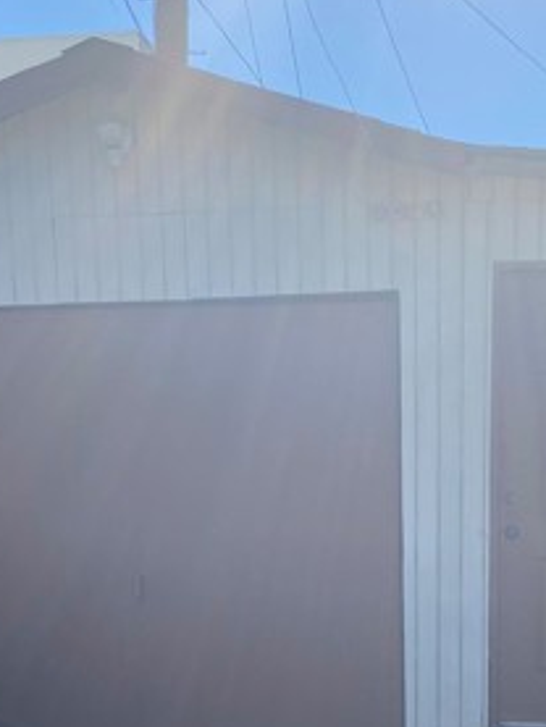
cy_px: 638
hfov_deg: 24.1
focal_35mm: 60
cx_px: 423
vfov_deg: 30.9
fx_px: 1261
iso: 32
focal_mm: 4.25
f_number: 1.8
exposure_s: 1/2625
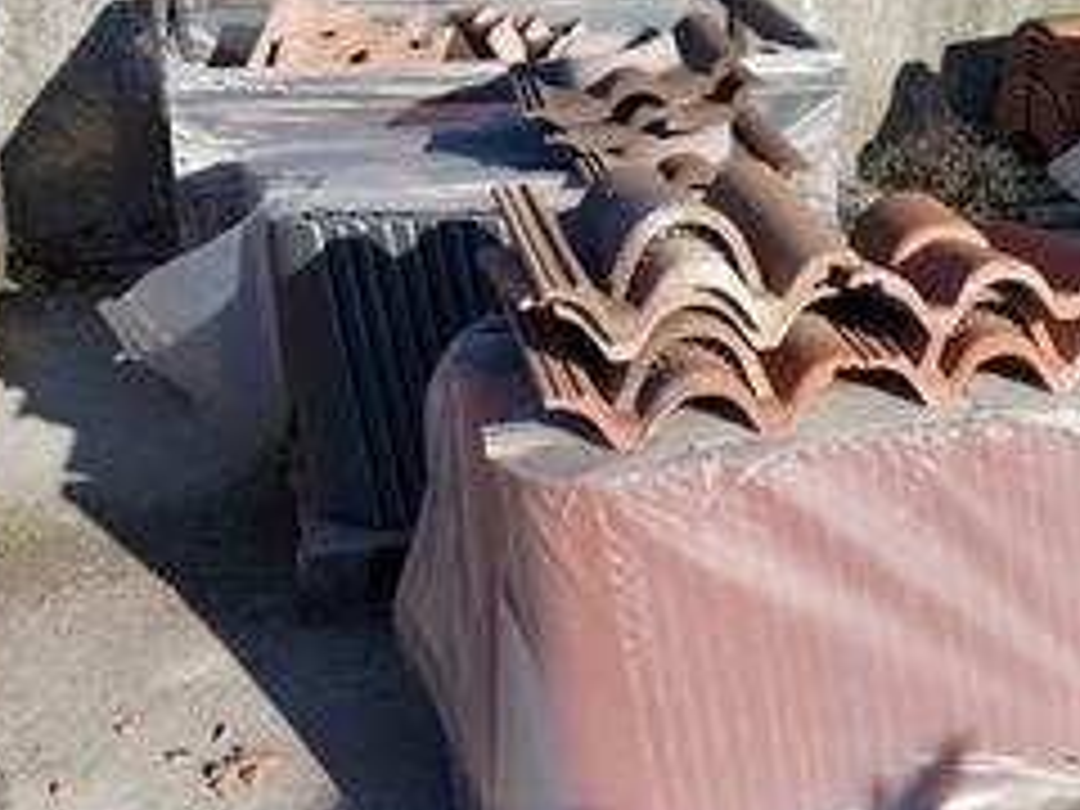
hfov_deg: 30.1
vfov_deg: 24.2
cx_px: 1066
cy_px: 207
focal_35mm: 60
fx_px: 1872
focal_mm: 5.23
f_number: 1.8
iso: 32
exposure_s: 1/969
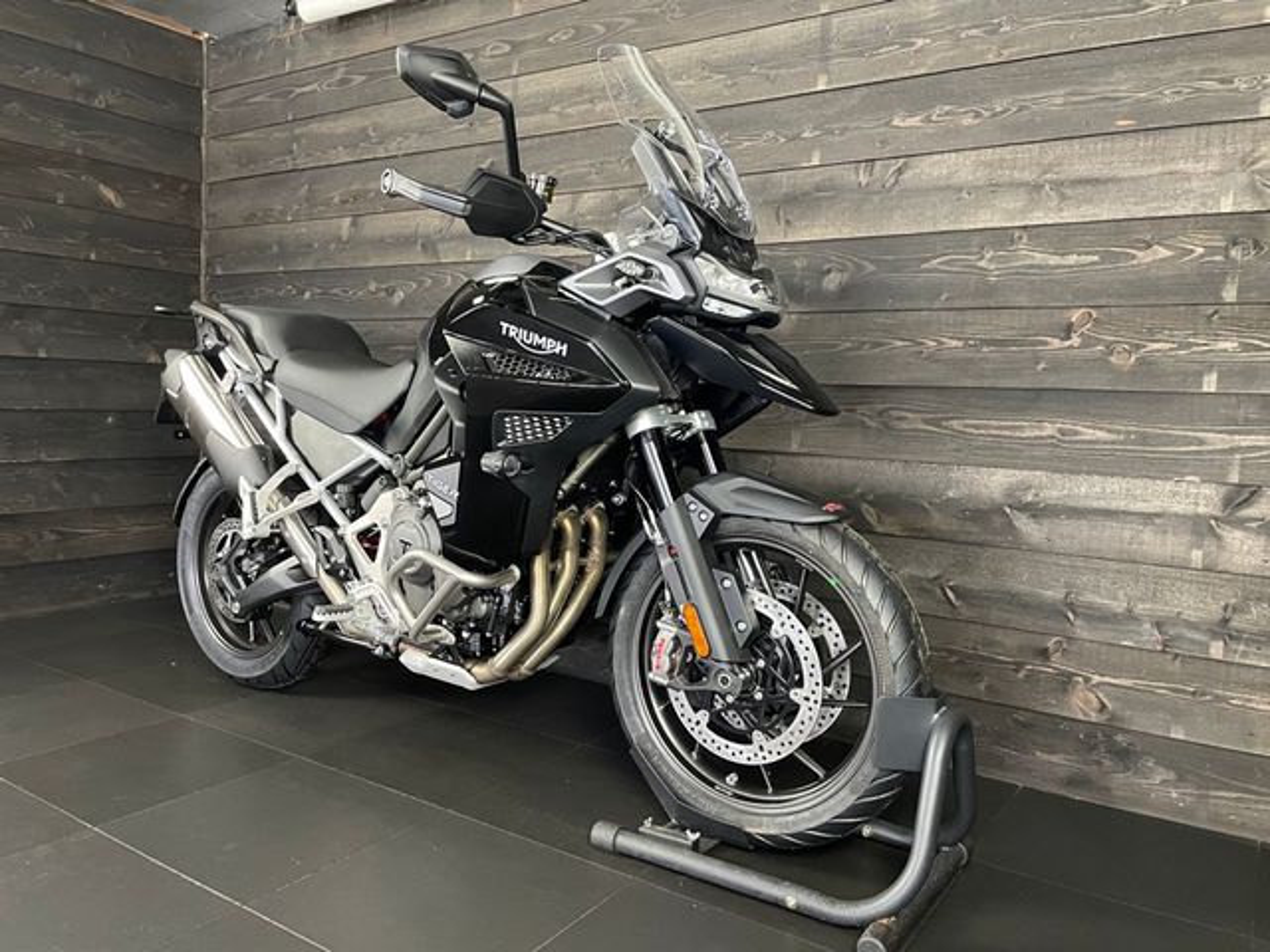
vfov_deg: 53.1
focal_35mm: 26
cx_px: 635
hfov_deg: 67.3
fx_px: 954
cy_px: 476
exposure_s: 1/33
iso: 400
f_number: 1.6
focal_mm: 4.2
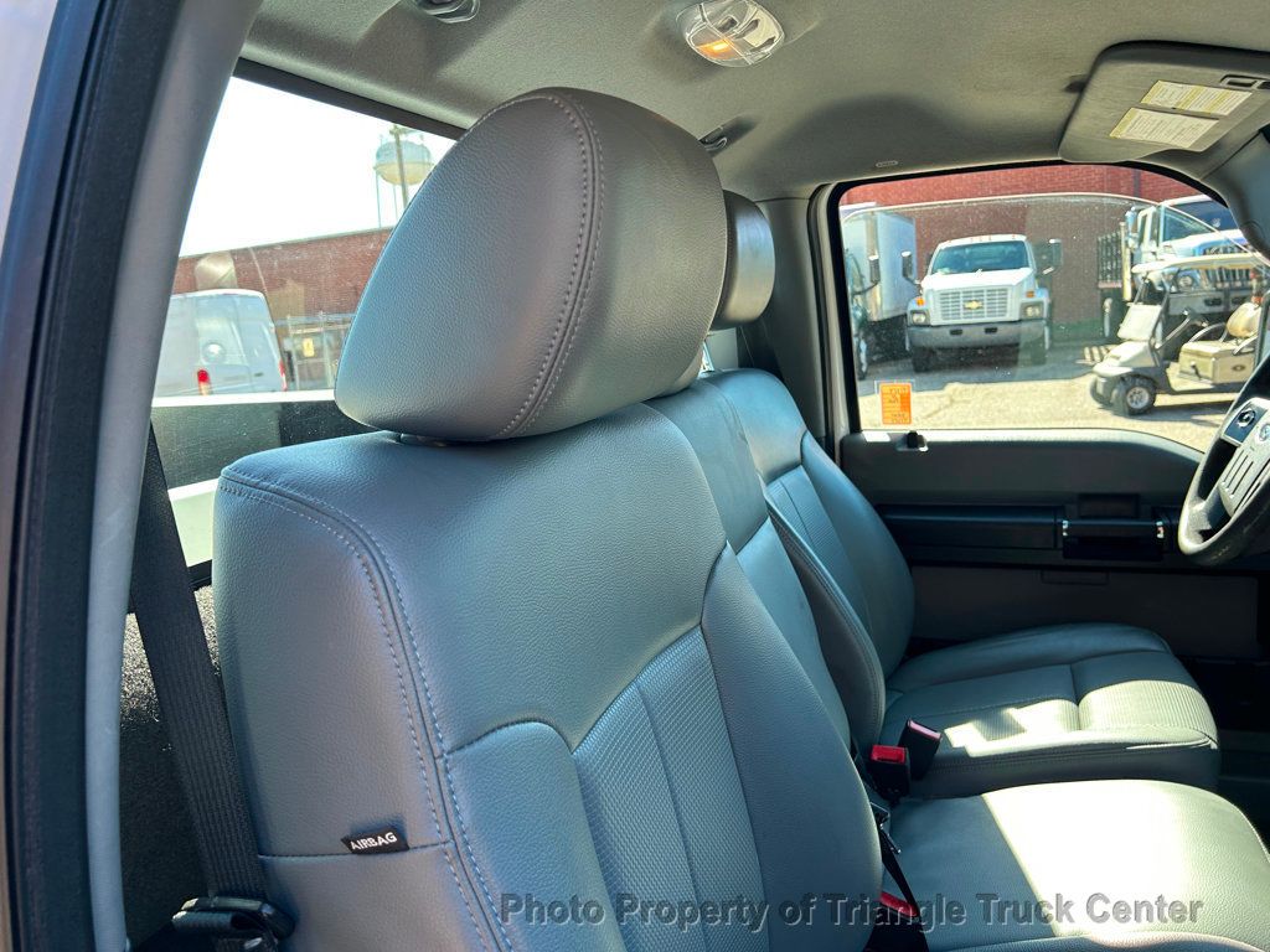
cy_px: 476
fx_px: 954
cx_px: 635
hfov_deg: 67.3
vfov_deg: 53.1
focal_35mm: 26
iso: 40
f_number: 1.5
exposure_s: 1/279
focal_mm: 5.7
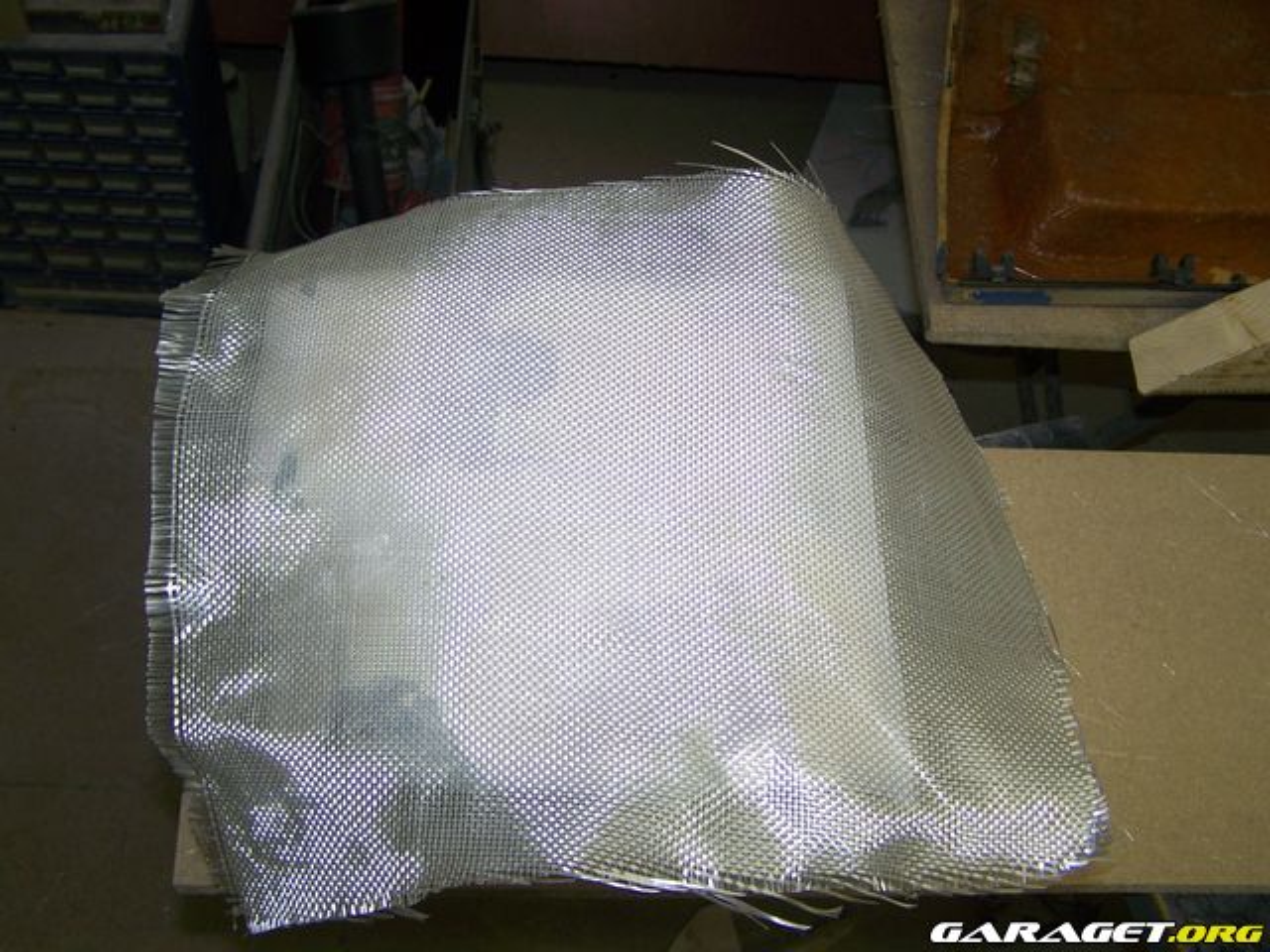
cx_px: 635
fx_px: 1394
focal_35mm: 38
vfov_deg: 37.7
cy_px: 476
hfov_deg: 49.0
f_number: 2.8
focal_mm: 6.3
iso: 80
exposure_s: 1/60
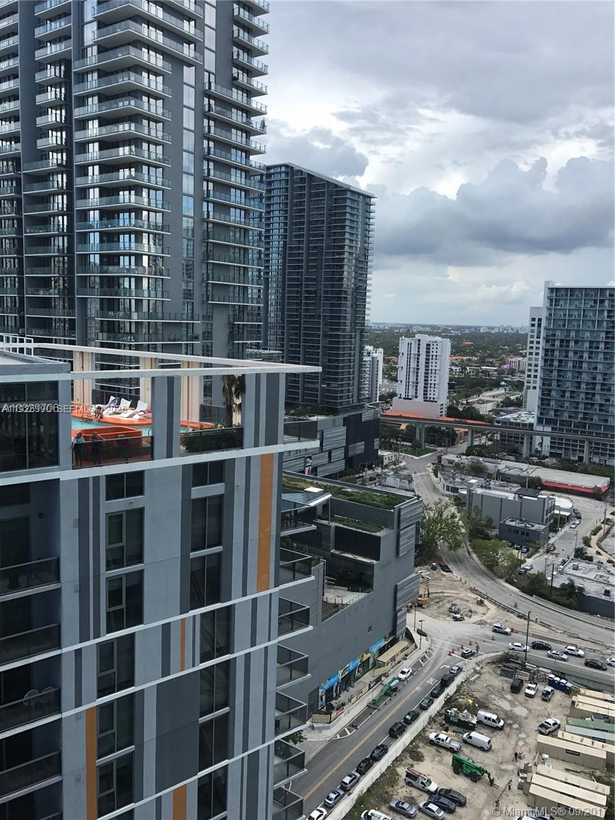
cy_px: 410
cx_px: 308
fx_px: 663
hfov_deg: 49.7
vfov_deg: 63.4
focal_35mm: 28
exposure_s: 1/1916
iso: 20
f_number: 1.8
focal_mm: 3.99
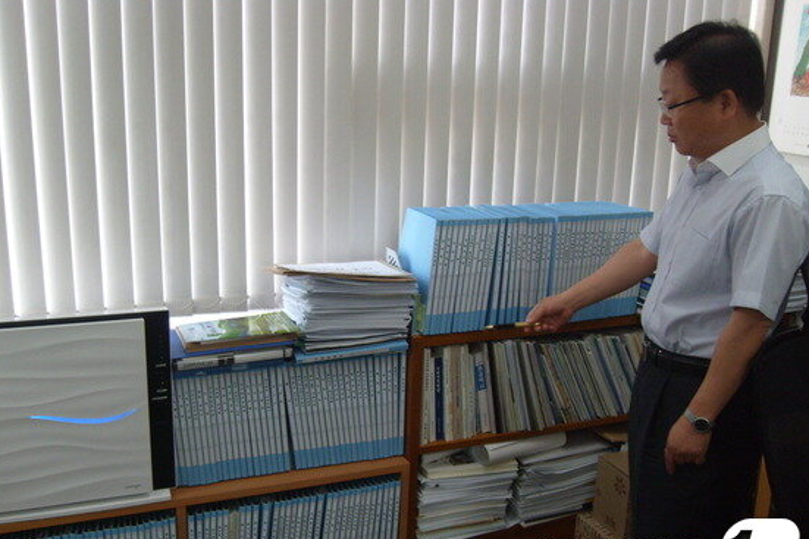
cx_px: 405
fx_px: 831
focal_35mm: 37
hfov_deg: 51.9
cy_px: 303
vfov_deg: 35.9
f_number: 2.8
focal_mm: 5.8
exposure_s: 1/45
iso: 160
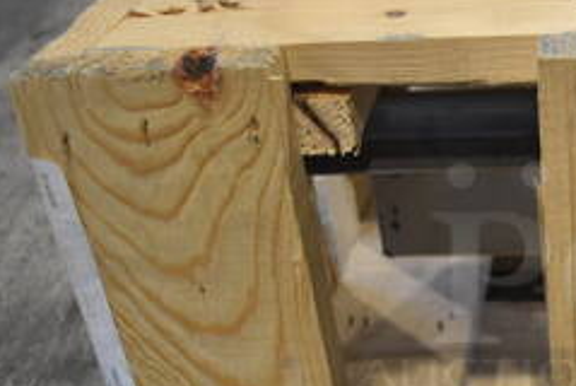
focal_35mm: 69
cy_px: 273
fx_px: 1105
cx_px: 610
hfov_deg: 27.1
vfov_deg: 19.7
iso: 1100
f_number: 3.5
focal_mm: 18
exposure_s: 1/125
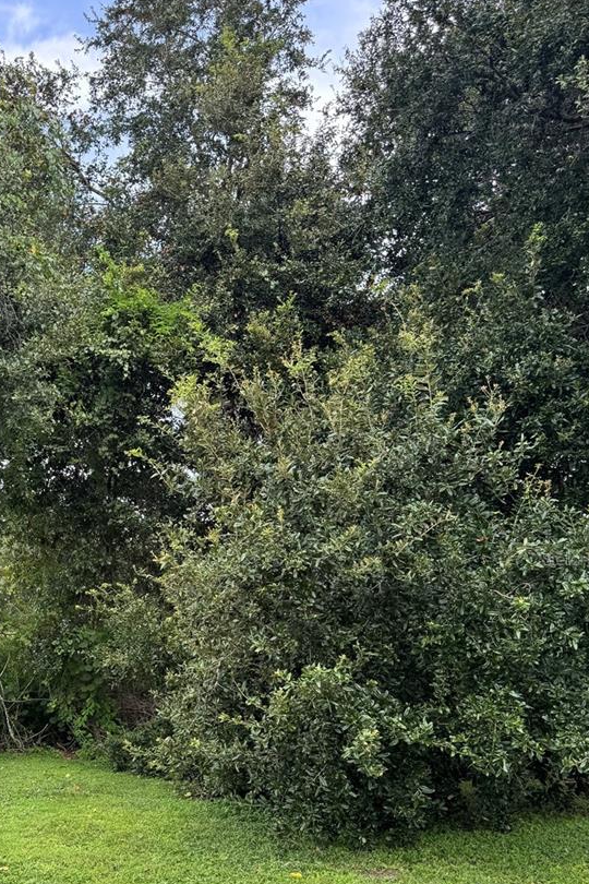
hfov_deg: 35.0
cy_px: 559
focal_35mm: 37
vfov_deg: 51.3
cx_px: 129
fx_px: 908
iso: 80
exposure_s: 1/604
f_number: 1.78
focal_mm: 6.76
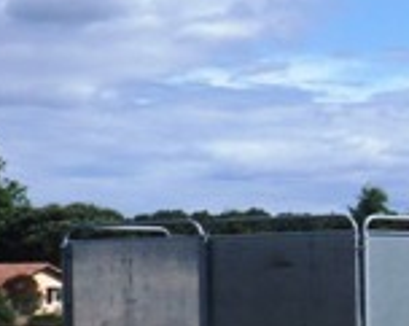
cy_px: 342
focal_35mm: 173
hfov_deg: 10.5
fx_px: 2090
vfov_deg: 8.8
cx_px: 759
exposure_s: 1/1000
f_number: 4.2
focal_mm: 7.8
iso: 80
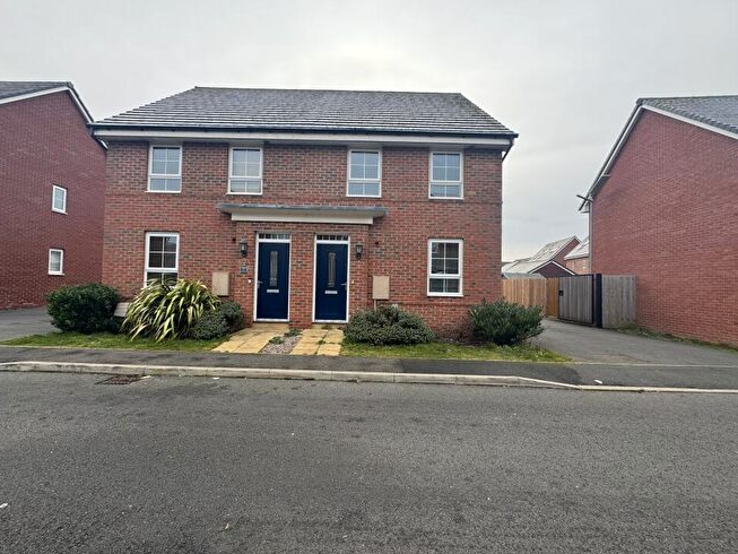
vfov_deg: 81.8
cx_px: 364
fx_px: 320
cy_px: 276
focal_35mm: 15
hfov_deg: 98.2
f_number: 2.2
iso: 40
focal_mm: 2.22
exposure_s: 1/192
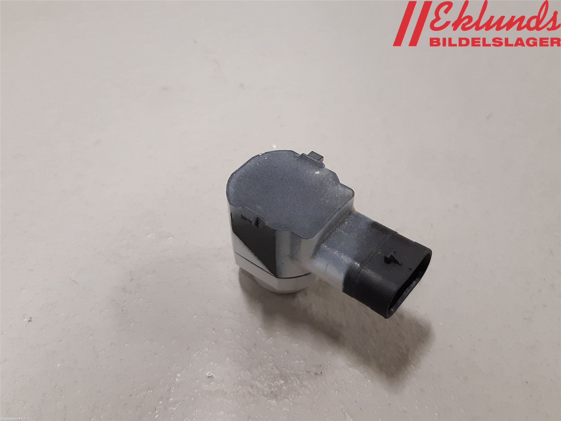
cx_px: 280
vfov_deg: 53.1
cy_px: 210
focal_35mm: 26
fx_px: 421
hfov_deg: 67.3
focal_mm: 3.93
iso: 160
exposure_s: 1/50
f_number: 1.7
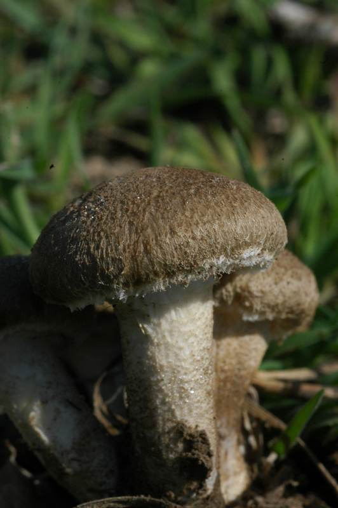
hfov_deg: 15.2
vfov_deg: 22.6
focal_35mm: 90
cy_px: 254
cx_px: 169
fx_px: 1270
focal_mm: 60
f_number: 25
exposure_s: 1/200
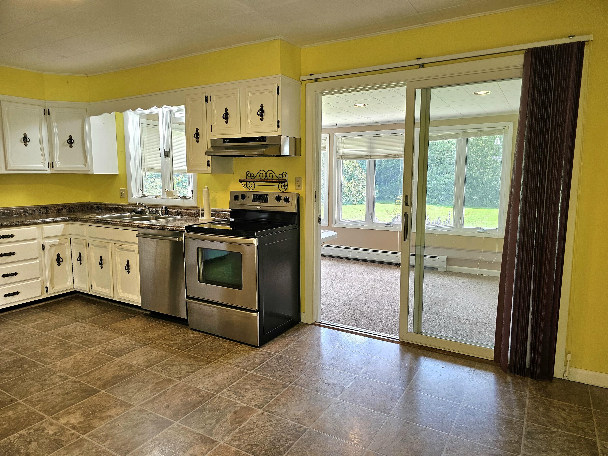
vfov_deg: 58.9
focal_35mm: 23
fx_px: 404
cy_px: 228
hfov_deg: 73.9
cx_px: 304
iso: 100
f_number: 1.7
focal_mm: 6.3
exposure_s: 1/120
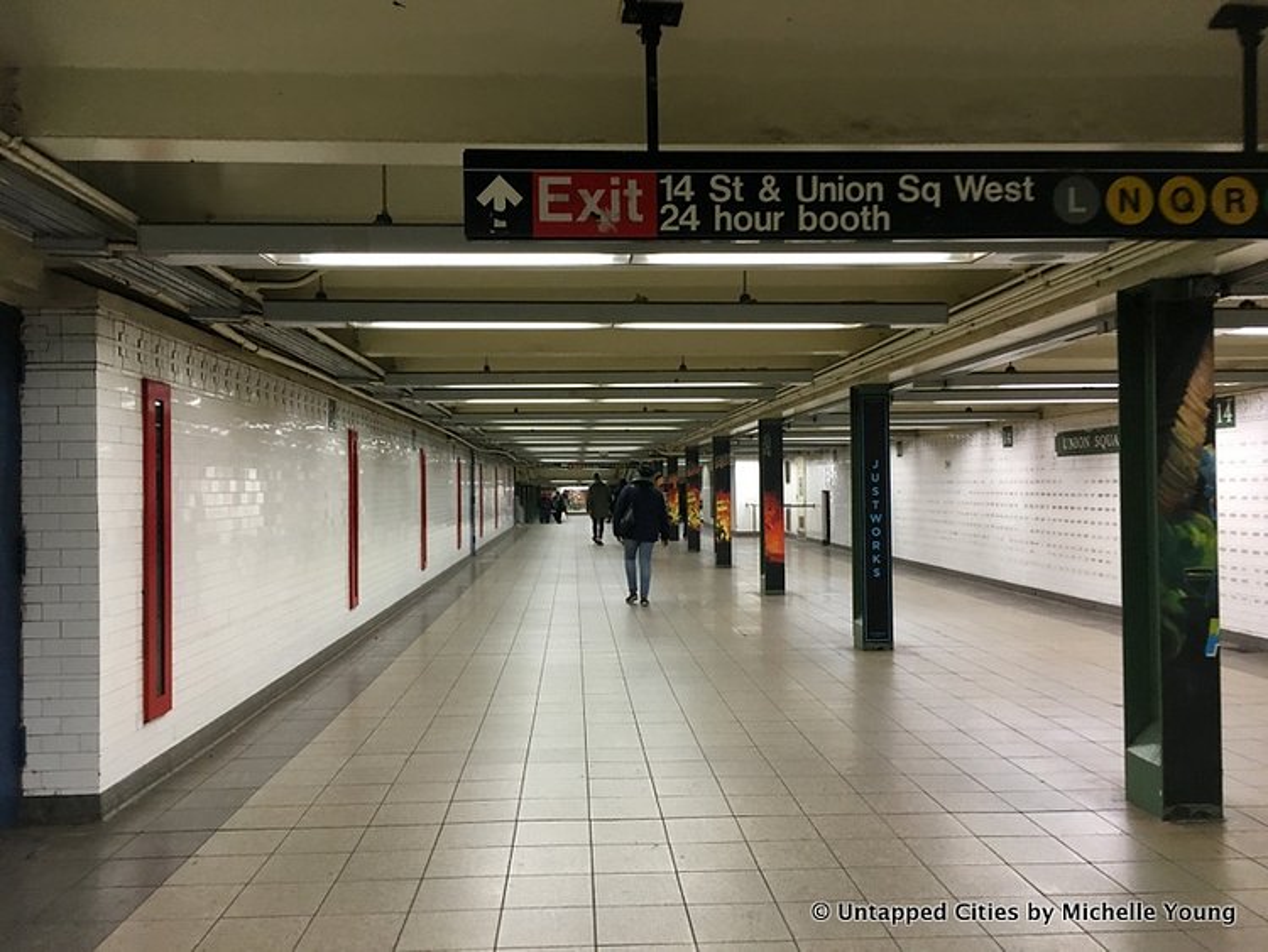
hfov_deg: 61.6
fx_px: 1063
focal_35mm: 29
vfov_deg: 48.3
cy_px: 476
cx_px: 634
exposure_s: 1/30
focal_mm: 4.15
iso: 100
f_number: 2.2
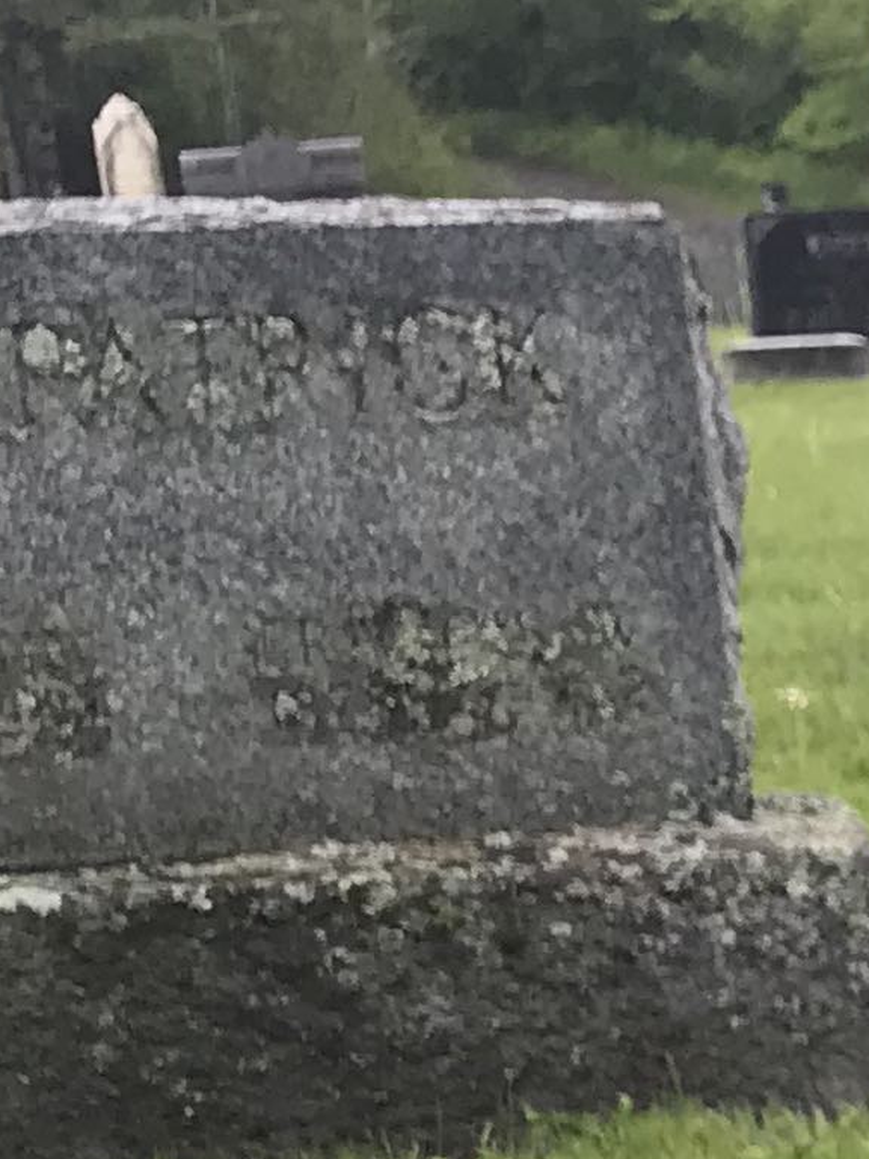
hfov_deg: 9.1
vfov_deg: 12.8
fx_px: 4920
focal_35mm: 147
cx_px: 2100
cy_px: 1678
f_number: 1.8
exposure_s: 1/125
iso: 20
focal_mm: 3.99
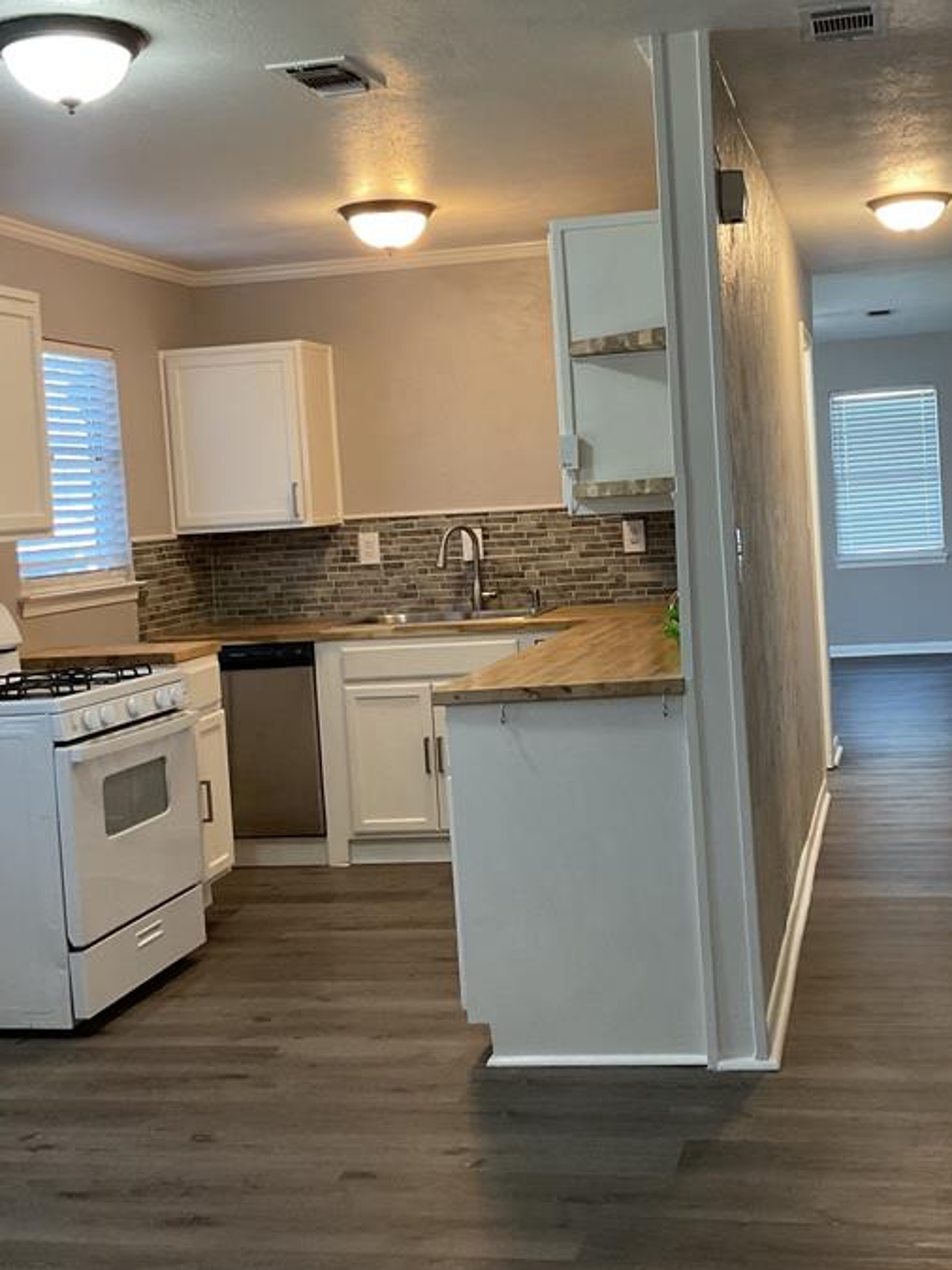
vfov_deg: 42.9
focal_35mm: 44
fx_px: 1614
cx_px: 587
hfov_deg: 32.7
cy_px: 570
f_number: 1.8
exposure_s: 1/60
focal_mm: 3
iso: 125
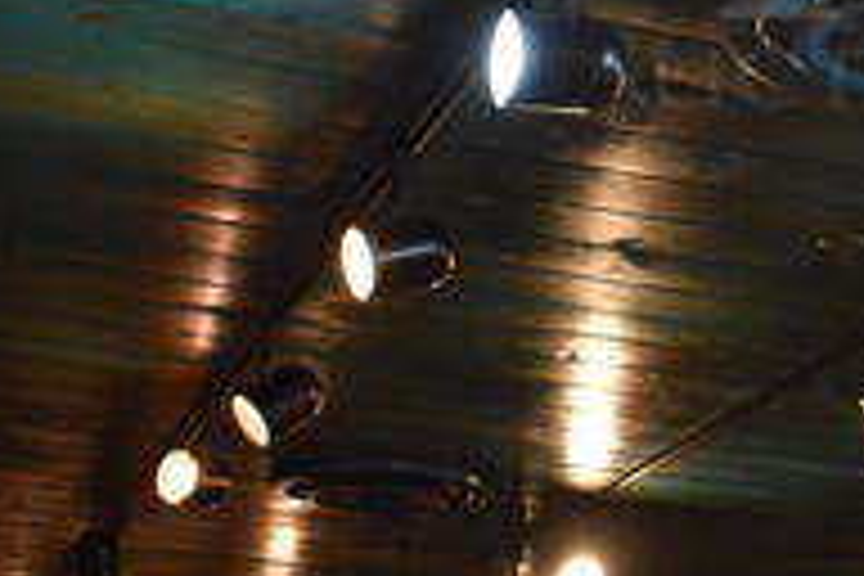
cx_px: 1044
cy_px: -112
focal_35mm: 86
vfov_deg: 15.3
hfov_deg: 21.8
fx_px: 2064
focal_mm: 18
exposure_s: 1/125
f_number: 3.5
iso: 1600
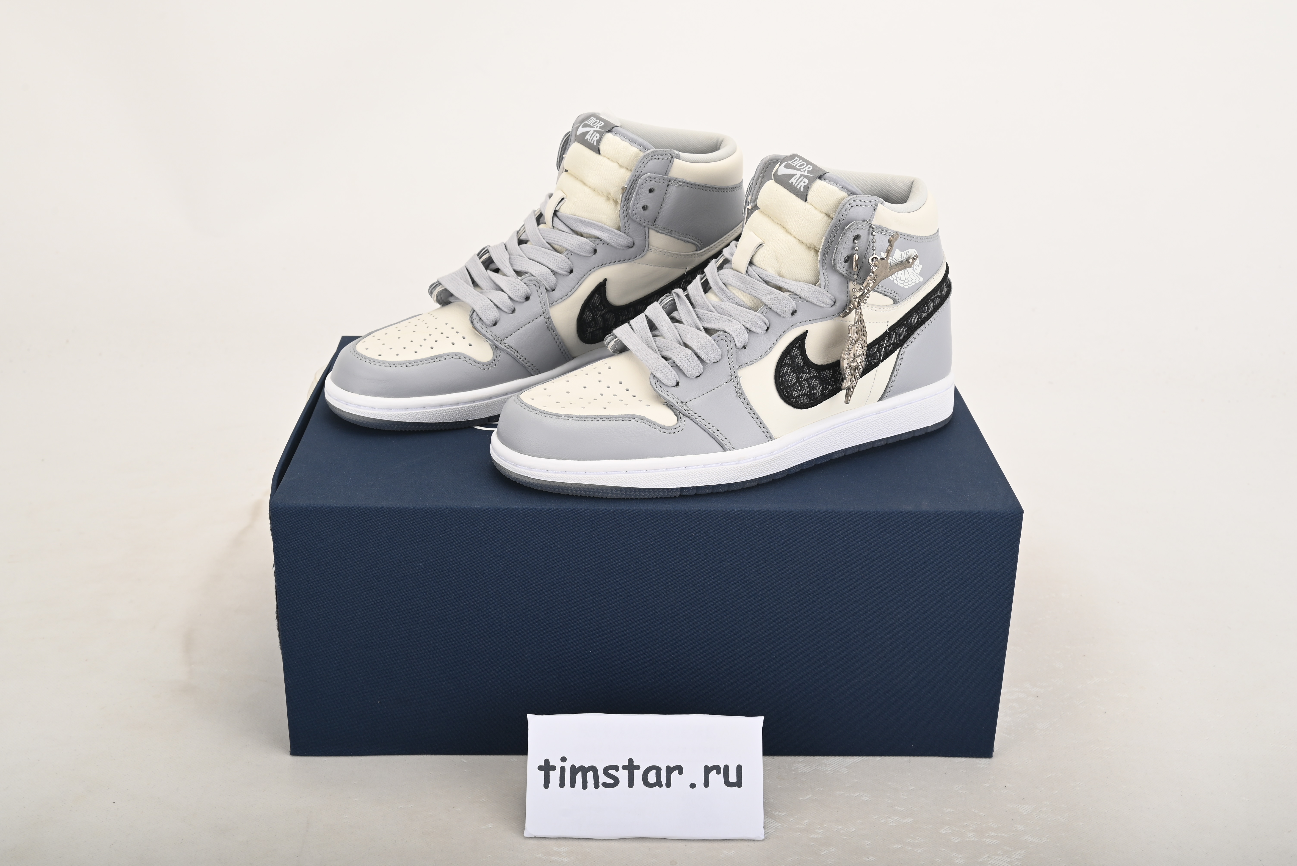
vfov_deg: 31.9
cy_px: 433
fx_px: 1514
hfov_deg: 46.4
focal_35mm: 42
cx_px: 648
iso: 100
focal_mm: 42
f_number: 11
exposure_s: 1/200
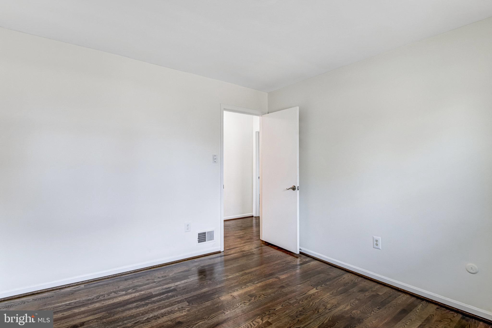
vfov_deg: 70.4
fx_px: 232
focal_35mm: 17
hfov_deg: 93.3
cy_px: 164
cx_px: 246
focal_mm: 17
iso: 400
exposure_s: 1/10
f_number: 8
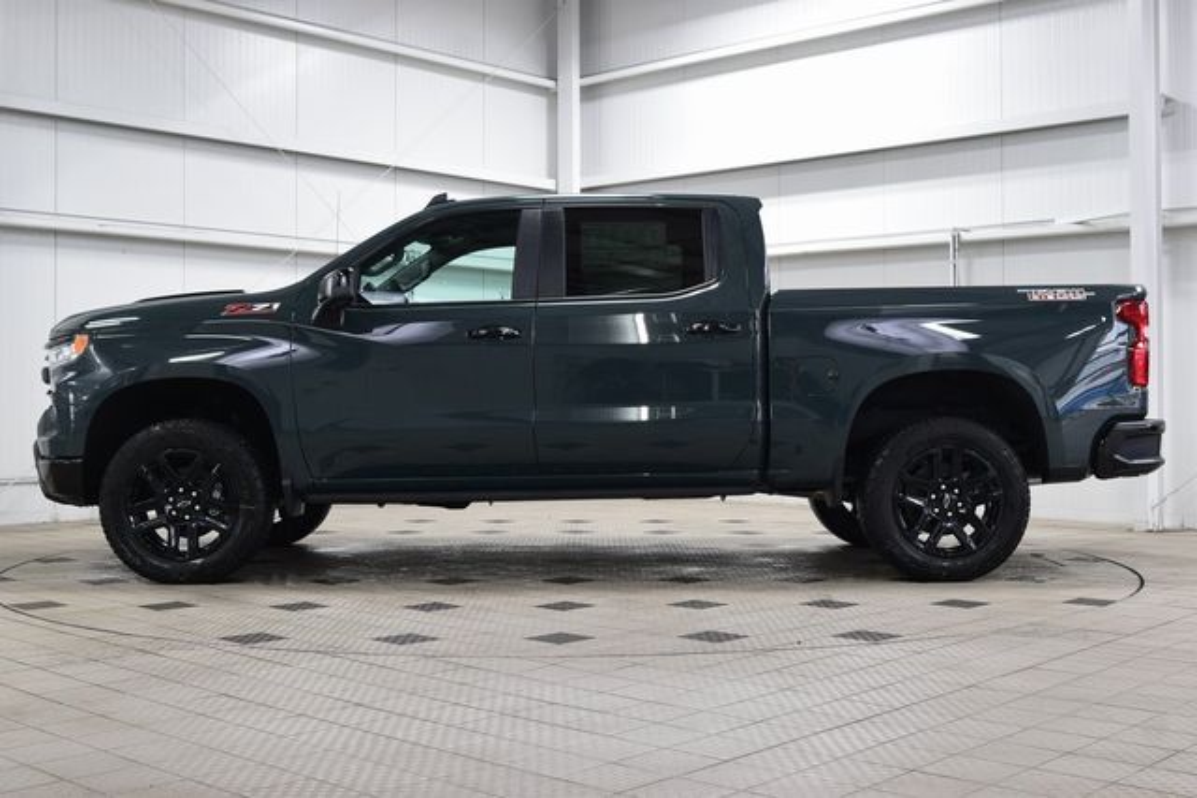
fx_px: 1447
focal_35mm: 44
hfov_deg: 45.0
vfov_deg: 30.9
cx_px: 598
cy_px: 399
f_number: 6.3
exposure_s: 1/15
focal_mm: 29
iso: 500
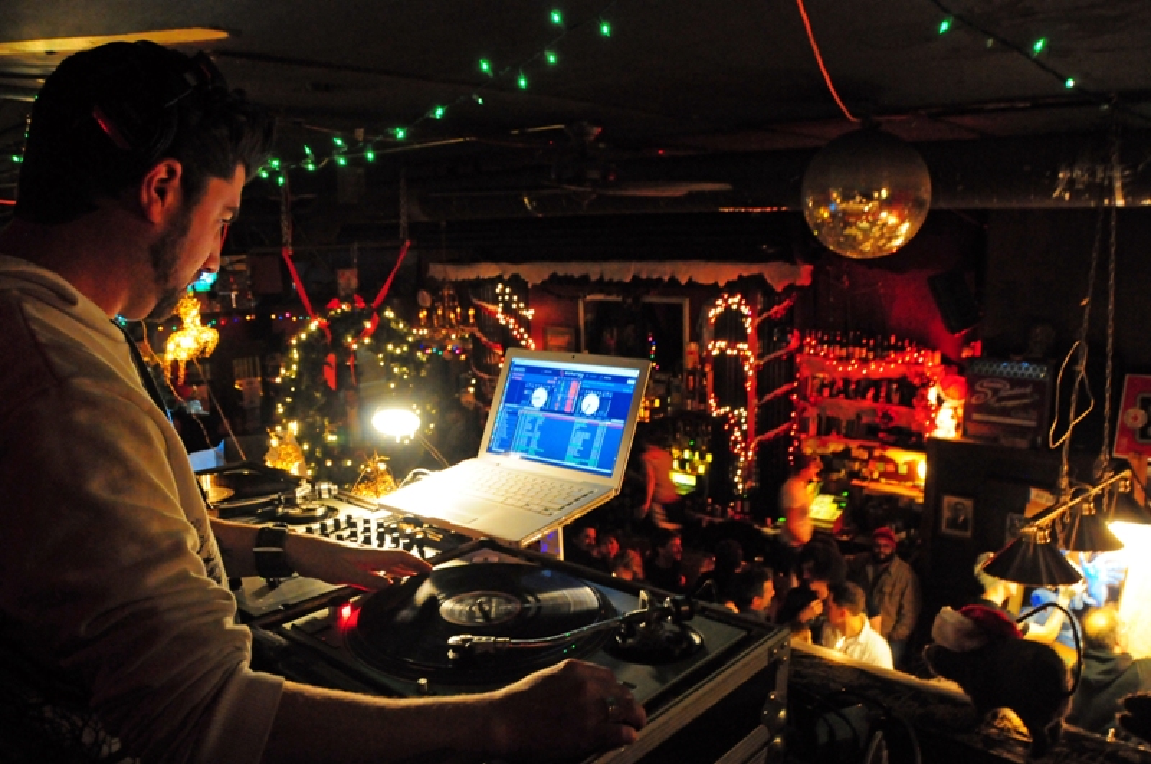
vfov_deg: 47.8
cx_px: 576
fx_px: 862
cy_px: 382
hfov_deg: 67.5
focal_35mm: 27
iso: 3200
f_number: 5.6
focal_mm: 18
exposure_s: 1/15
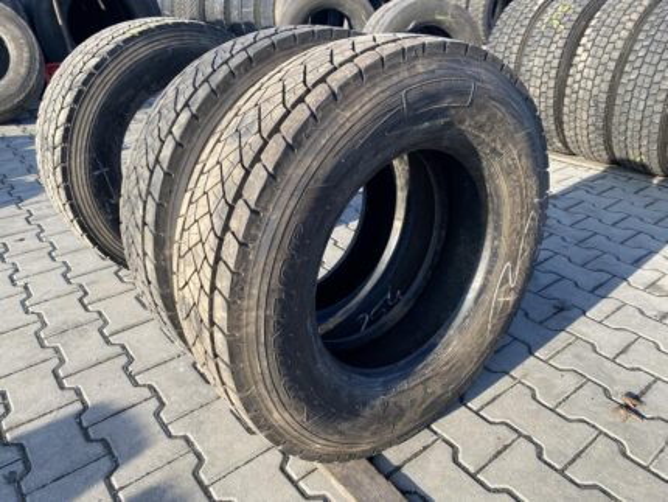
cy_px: 251
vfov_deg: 53.1
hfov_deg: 67.3
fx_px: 502
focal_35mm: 26
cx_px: 334
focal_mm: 4.25
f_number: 1.8
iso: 32
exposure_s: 1/616
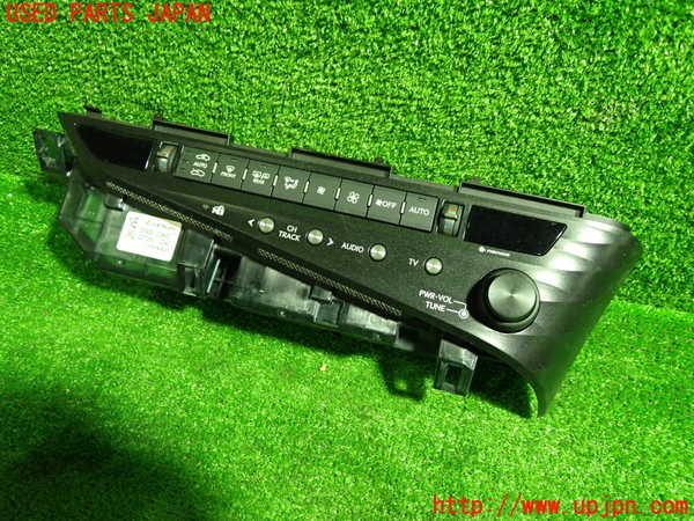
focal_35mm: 30
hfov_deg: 60.0
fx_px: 601
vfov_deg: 46.8
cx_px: 347
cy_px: 260
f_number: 2.3
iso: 640
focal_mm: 5.4
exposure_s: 1/30
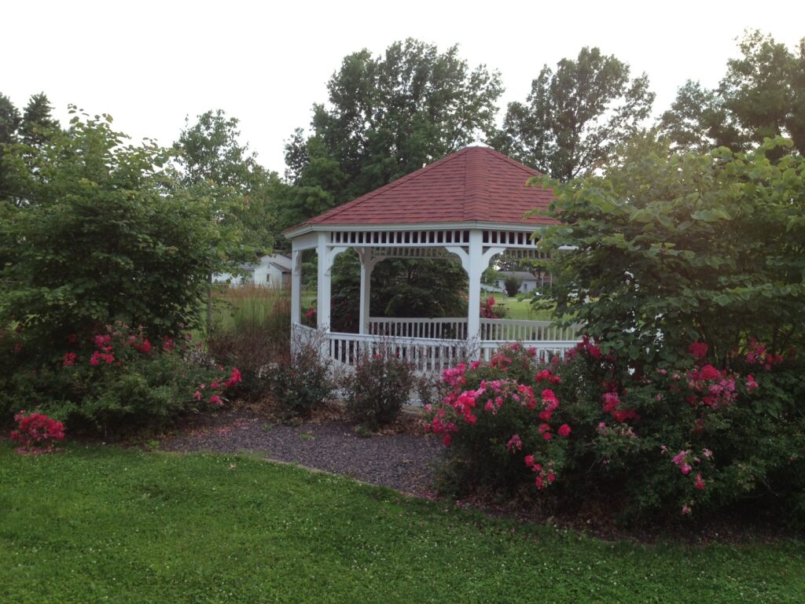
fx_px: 814
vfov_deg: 40.7
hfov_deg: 52.6
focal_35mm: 35
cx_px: 402
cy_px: 302
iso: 50
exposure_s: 1/295
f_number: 2.4
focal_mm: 4.28
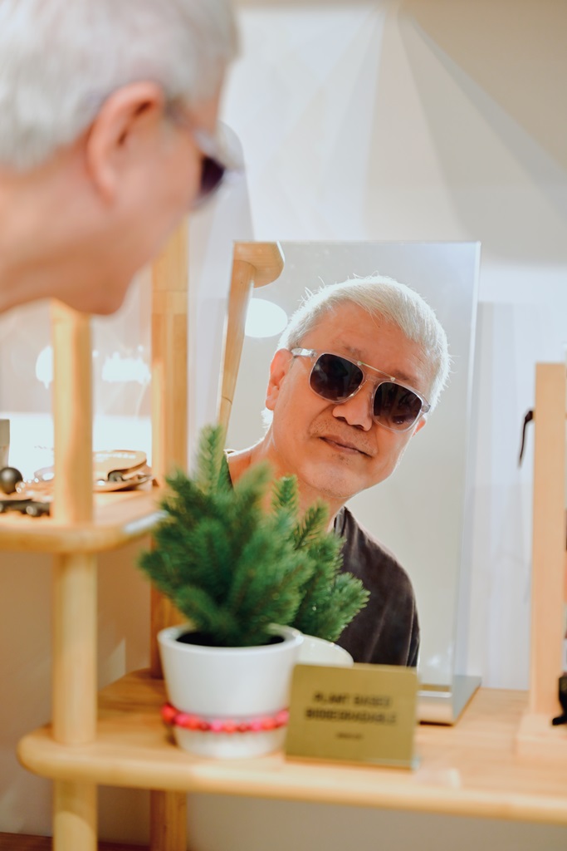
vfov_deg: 28.8
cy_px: 426
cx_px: 284
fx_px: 1653
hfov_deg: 19.5
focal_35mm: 70
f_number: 2.8
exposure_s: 1/200
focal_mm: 70
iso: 500
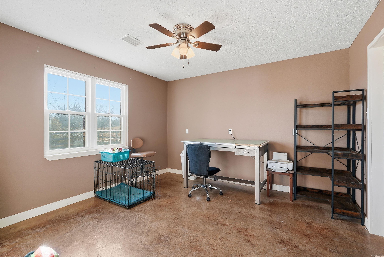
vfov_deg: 73.8
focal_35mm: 16
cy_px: 128
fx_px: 171
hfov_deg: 96.7
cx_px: 192
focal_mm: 16
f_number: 9
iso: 250
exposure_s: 1/80
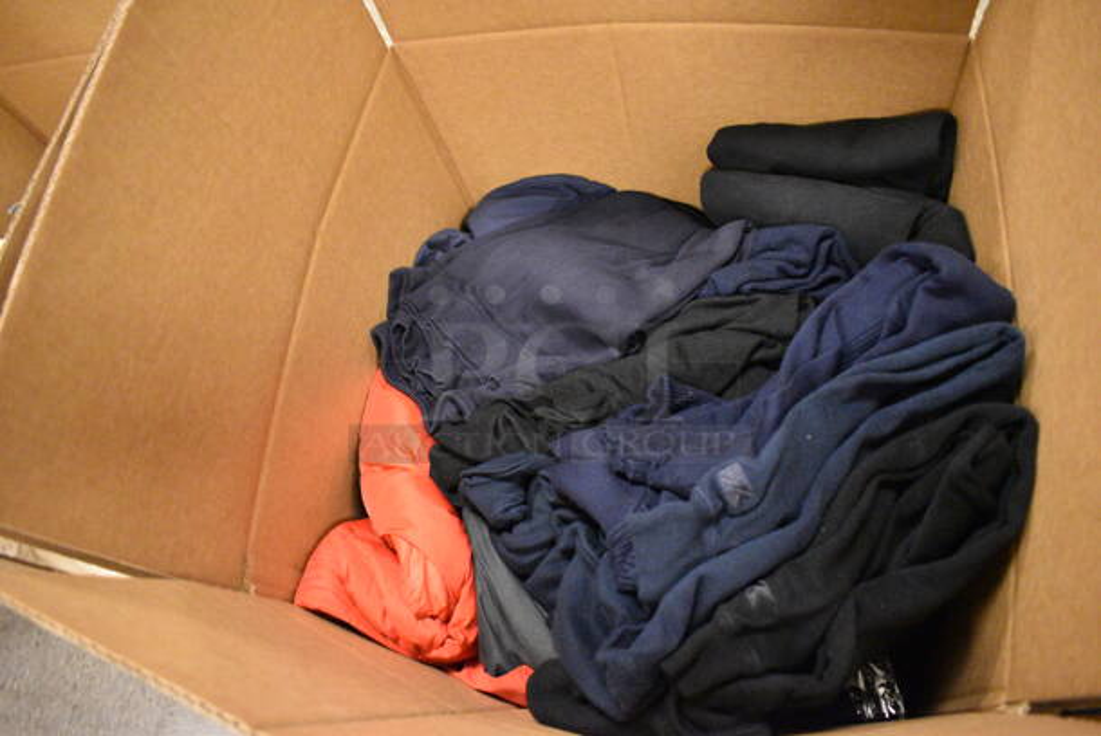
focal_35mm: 27
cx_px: 550
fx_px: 827
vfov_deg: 48.0
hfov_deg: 67.3
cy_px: 368
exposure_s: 1/125
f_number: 3.5
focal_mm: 18
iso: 9000
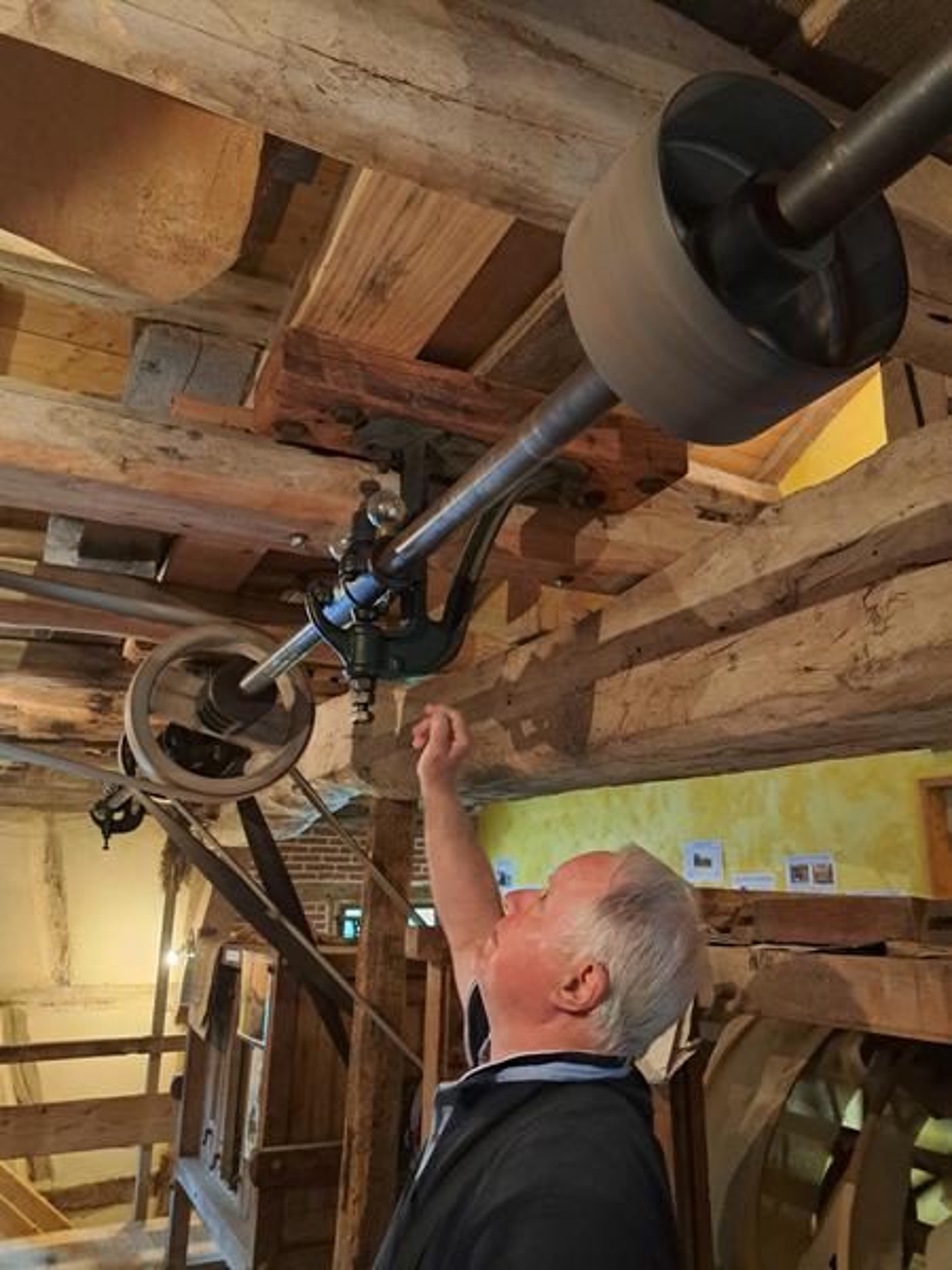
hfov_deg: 56.8
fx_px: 880
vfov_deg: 71.6
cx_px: 476
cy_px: 635
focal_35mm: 24
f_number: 1.8
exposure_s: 1/33
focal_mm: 5.23
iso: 500
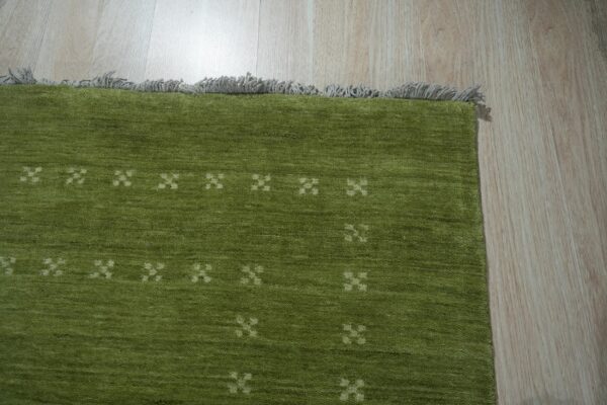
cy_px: 202
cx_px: 304
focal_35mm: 25
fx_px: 423
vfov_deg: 51.1
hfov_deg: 71.3
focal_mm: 25.1
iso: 640
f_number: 5
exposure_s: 1/200
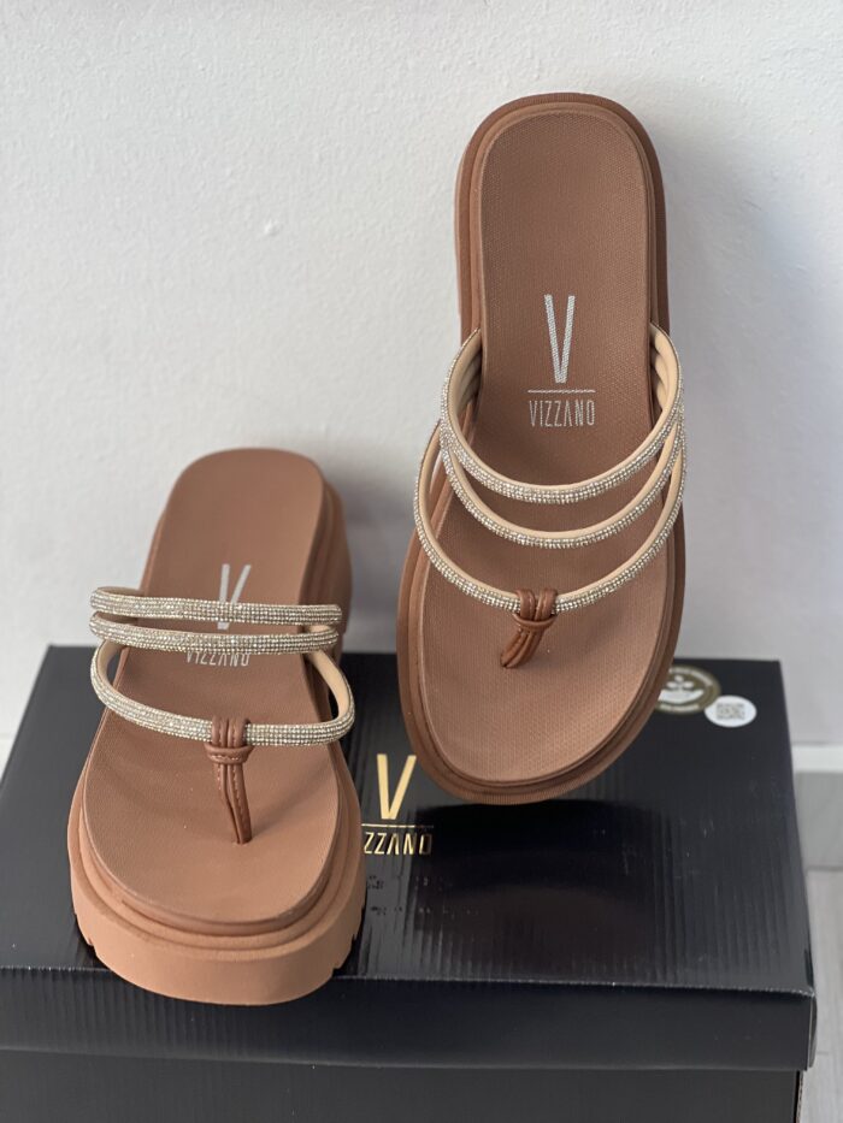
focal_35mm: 77
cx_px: 422
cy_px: 562
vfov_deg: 25.3
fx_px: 2500
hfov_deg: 19.1
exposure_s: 1/120
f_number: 2.8
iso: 200
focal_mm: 9
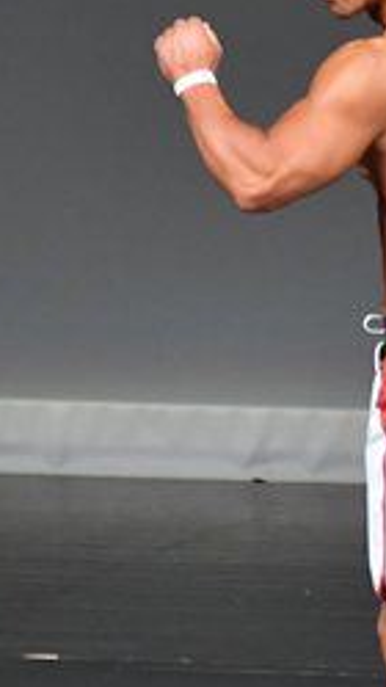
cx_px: 602
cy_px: 328
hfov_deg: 1.2
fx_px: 18675
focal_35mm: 1026
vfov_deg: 2.1
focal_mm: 210
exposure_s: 1/400
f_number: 5.6
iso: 5000
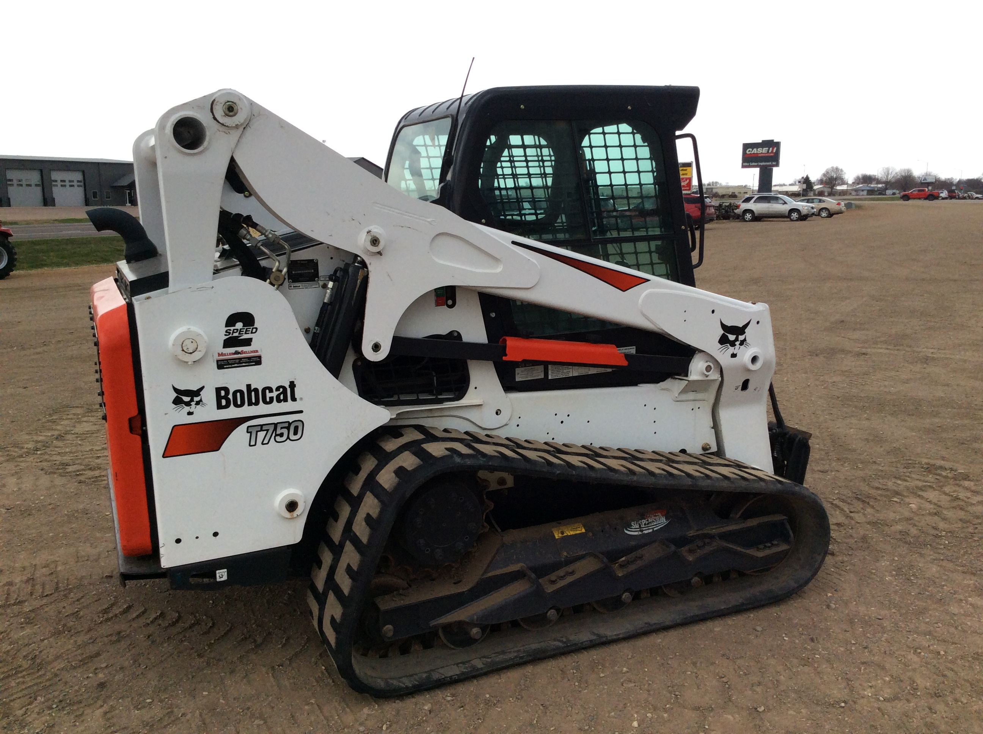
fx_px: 907
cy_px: 367
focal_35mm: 32
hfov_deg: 56.9
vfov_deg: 44.1
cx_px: 492
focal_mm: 3.3
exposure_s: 1/629
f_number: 2.4
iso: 32
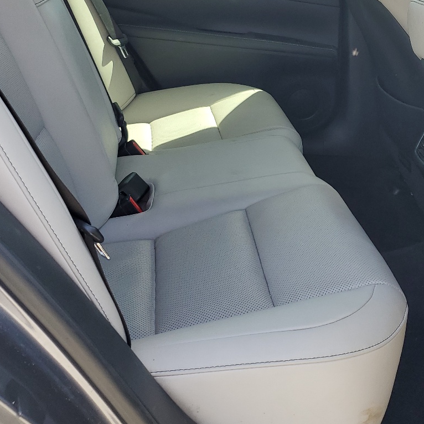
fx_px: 665
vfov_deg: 35.0
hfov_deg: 34.5
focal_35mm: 48
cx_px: 322
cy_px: 144
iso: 50
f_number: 1.5
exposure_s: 1/222
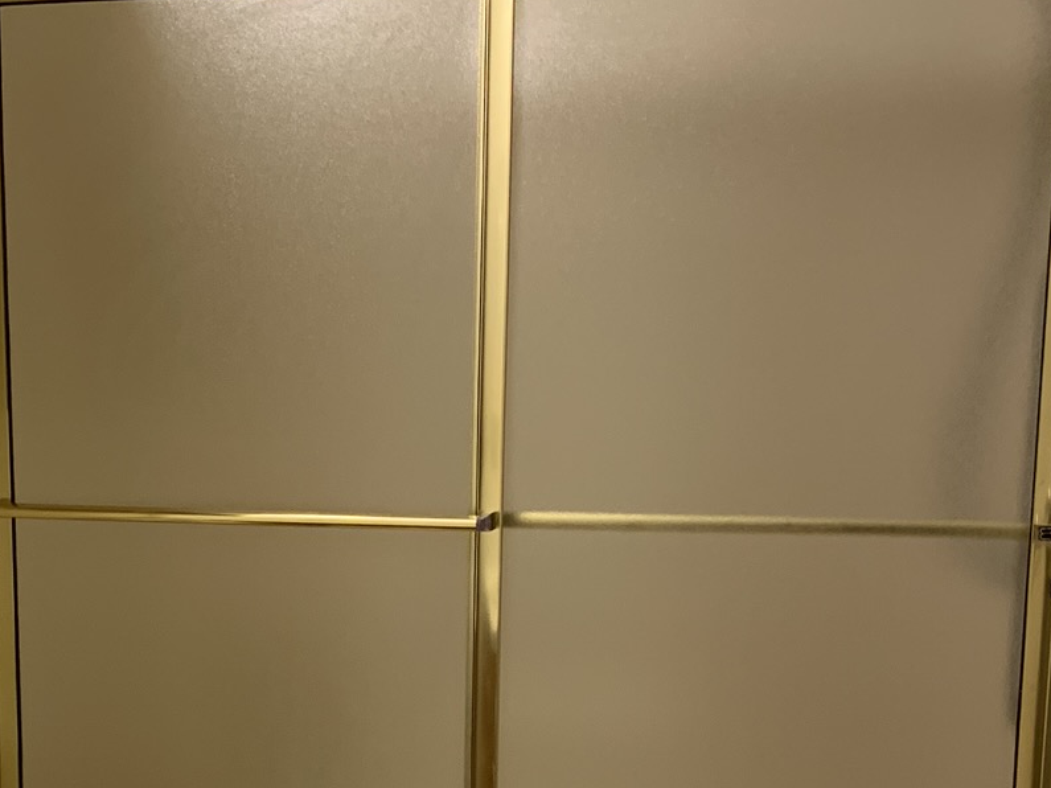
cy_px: 747
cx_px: 297
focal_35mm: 67
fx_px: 2034
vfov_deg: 21.3
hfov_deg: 28.6
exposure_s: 1/60
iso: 100
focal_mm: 4.25
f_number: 1.8
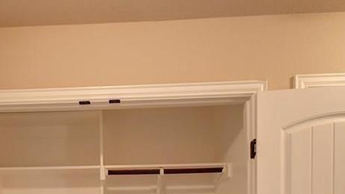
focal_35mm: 35
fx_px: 320
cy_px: 232
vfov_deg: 29.2
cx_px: 95
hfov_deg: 54.5
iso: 1250
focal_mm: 10
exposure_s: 1/20
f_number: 5.6
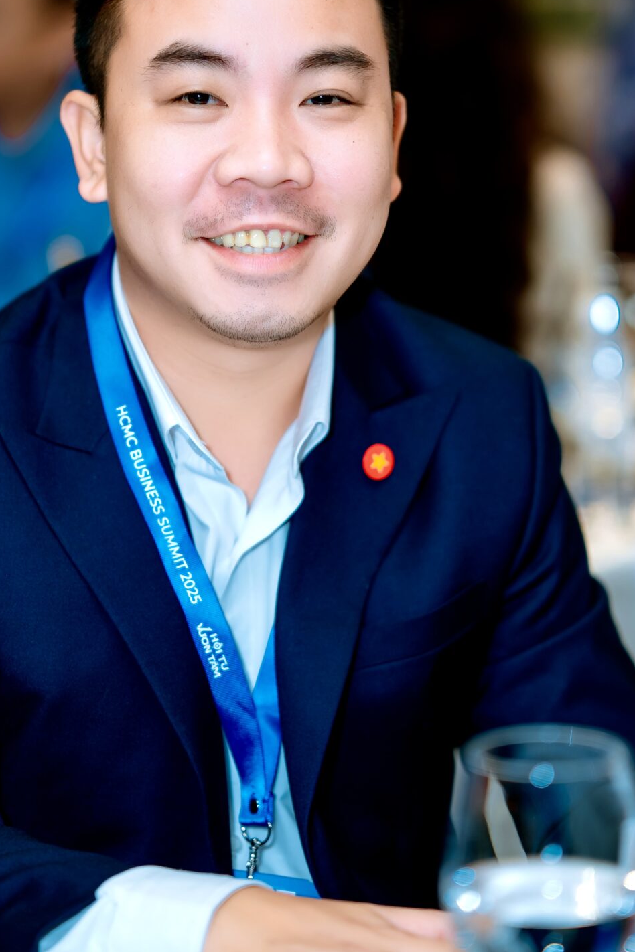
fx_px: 4048
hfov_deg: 9.0
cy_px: 376
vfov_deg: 13.4
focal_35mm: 153
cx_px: 319
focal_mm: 85
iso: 200
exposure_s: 1/200
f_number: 1.4
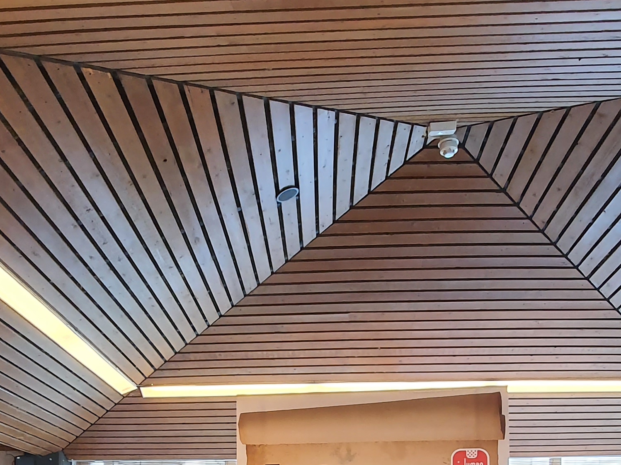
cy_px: 517
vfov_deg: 31.7
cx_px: 285
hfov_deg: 46.8
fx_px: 717
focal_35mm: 40
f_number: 2.2
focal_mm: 1.8
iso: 200
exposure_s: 1/50
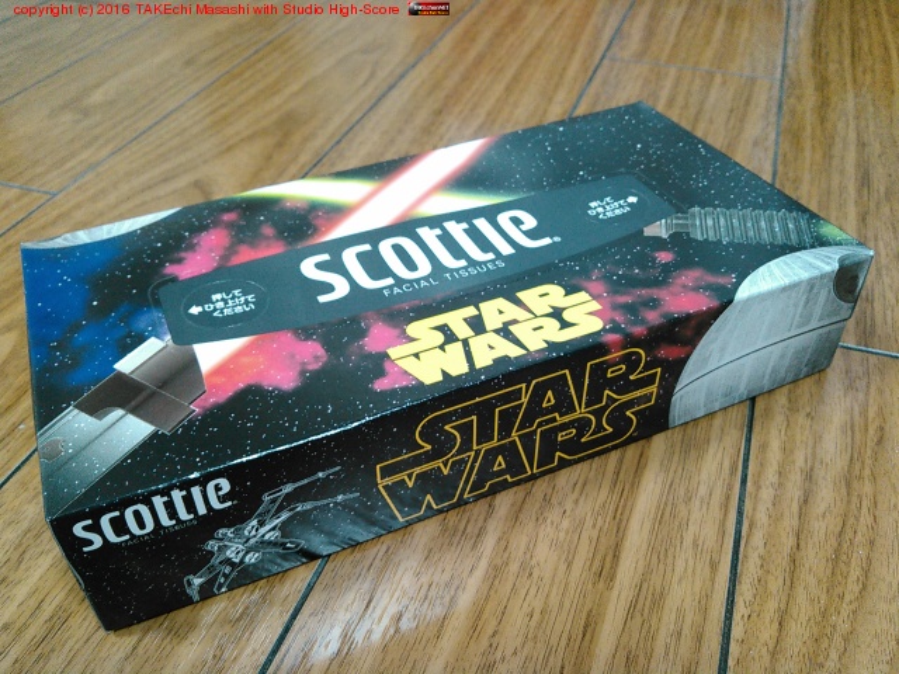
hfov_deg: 60.0
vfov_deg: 46.8
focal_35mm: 30
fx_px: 779
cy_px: 337
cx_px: 450
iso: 500
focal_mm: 4
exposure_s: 1/15.1
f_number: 2.4
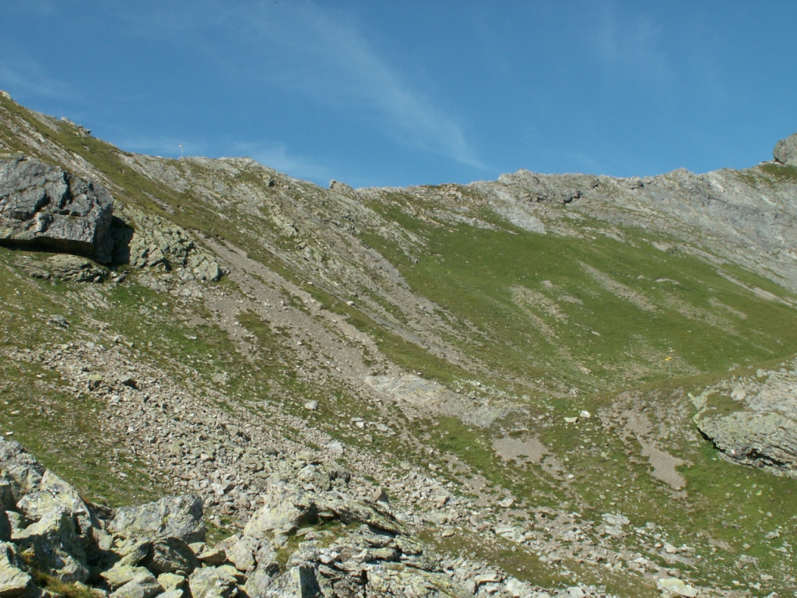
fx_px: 1151
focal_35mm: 50
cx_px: 398
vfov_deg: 29.1
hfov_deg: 38.2
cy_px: 299
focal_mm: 8.27
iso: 50
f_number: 8
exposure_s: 1/160
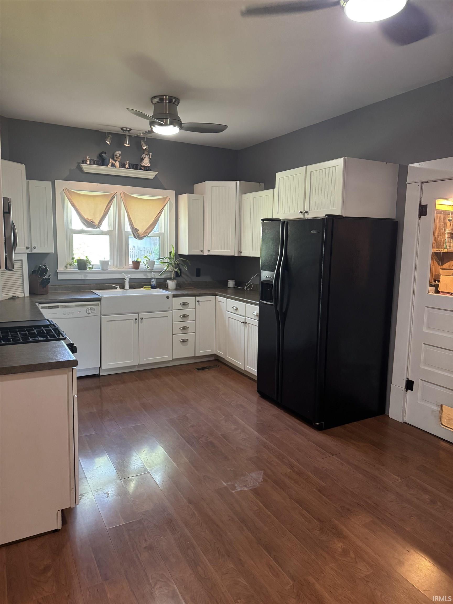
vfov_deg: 71.6
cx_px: 226
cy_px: 302
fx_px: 419
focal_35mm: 24
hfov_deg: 56.8
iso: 500
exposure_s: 1/60
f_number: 1.78
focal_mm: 6.76
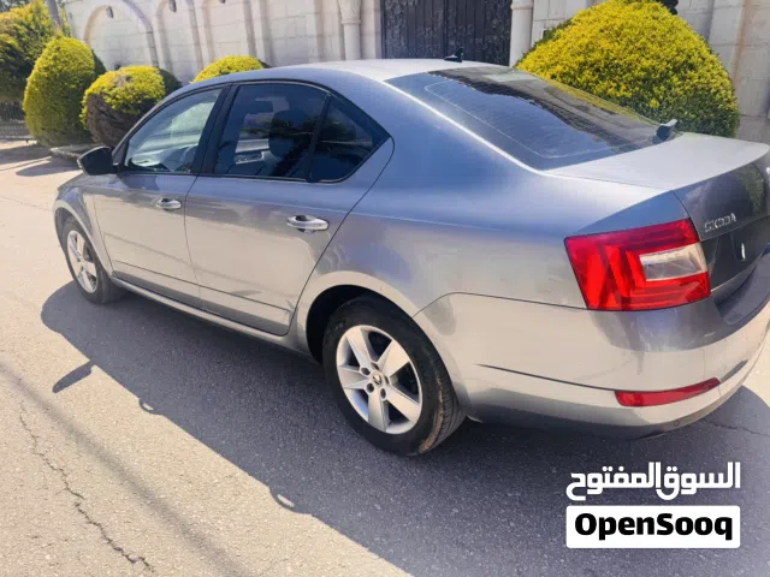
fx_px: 534
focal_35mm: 24
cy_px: 288
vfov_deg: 56.8
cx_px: 385
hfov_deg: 71.6
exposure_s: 1/2833
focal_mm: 6.76
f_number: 1.78
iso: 80
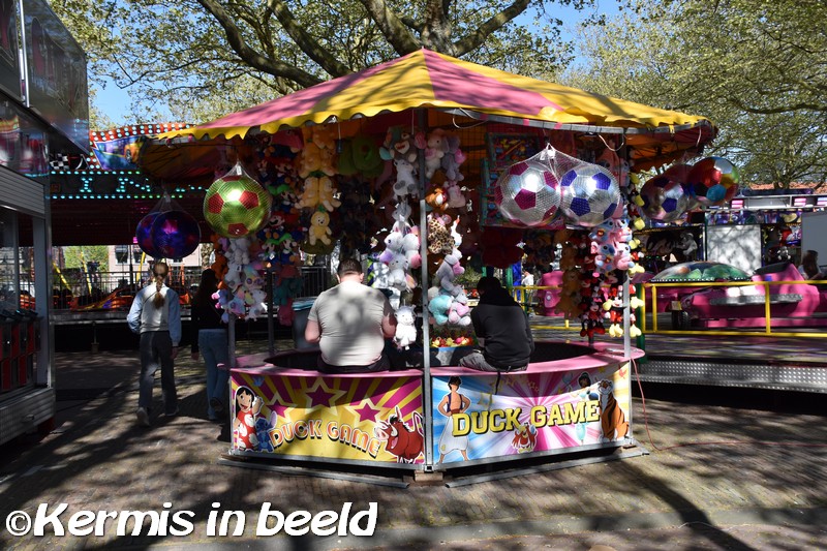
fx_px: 965
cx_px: 414
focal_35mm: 42
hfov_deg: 46.4
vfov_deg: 31.9
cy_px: 276
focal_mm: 28
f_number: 8
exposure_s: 1/500
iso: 360
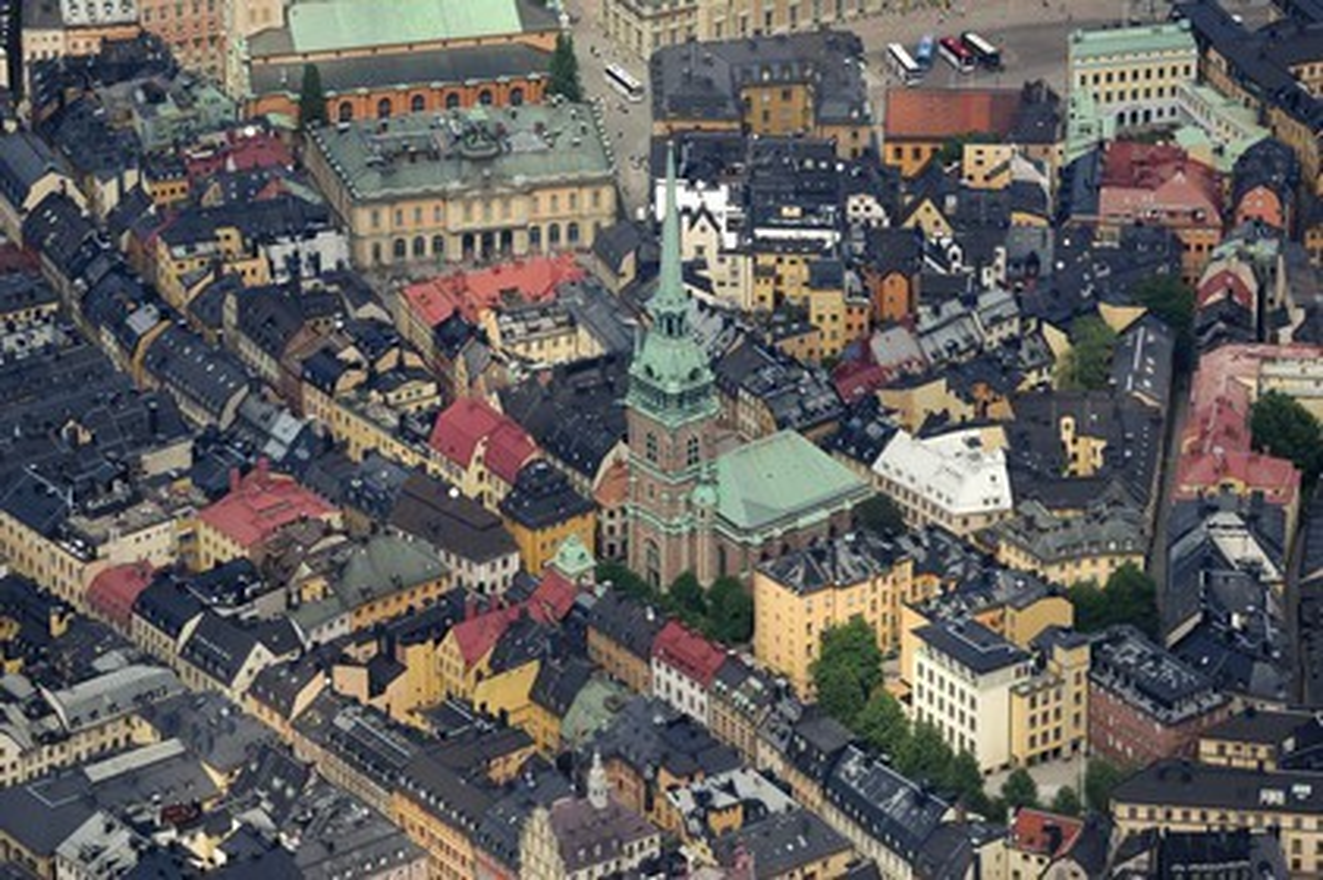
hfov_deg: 9.8
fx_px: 7711
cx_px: 662
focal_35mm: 210
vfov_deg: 6.5
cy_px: 440
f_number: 2.8
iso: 100
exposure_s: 1/2500
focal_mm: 140
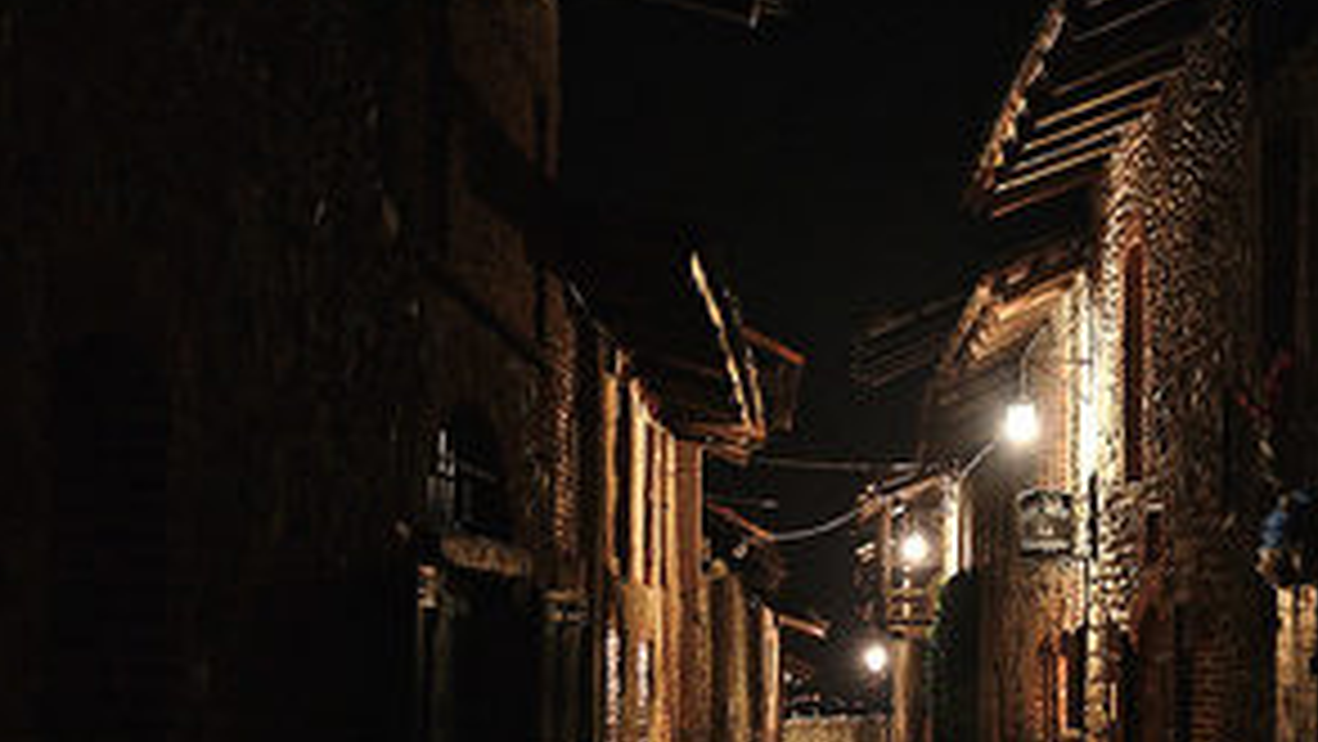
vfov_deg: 16.0
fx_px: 2622
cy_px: 621
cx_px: 868
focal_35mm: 75
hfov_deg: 28.1
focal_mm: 35
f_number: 4
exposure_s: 1/30
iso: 1600
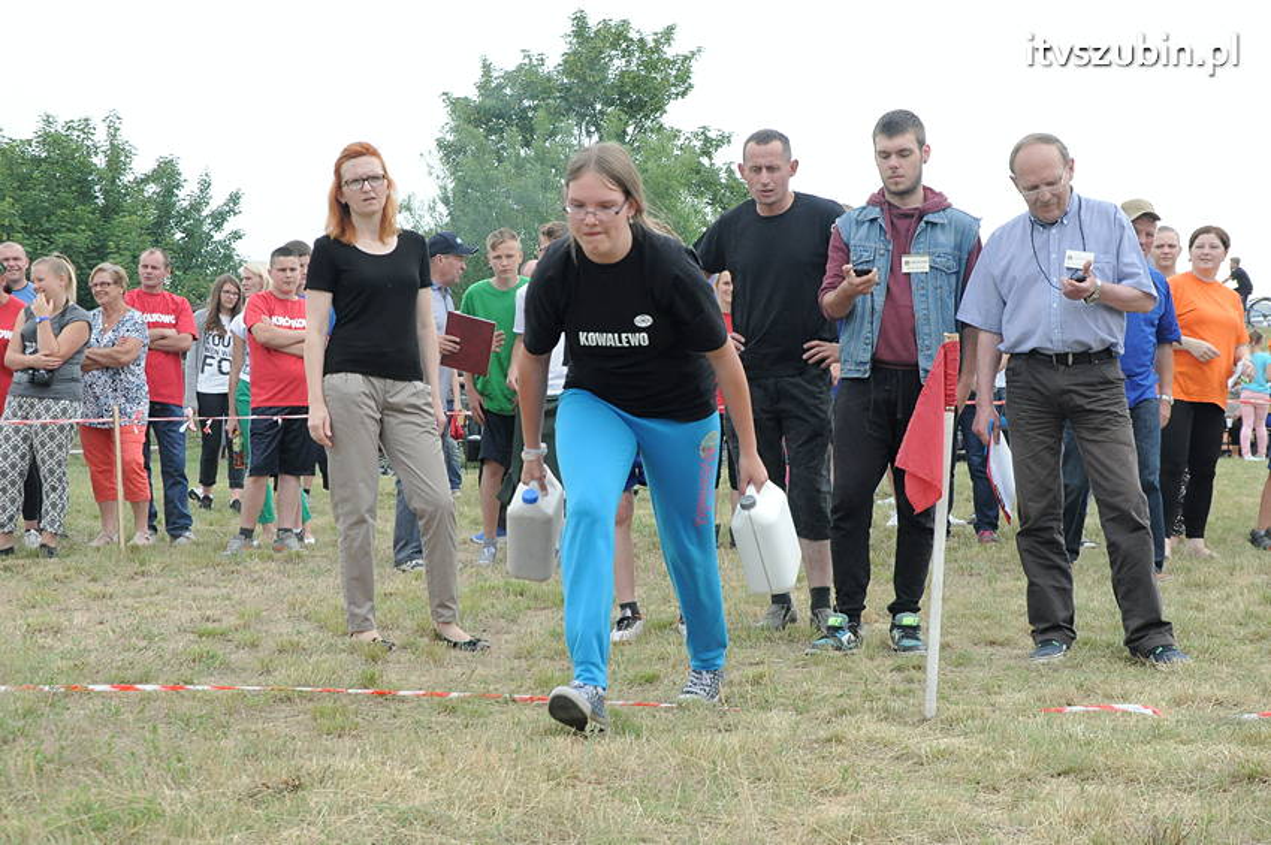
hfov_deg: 29.9
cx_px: 636
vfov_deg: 20.1
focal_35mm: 68
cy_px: 422
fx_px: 2381
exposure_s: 1/400
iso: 800
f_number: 10
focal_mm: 45
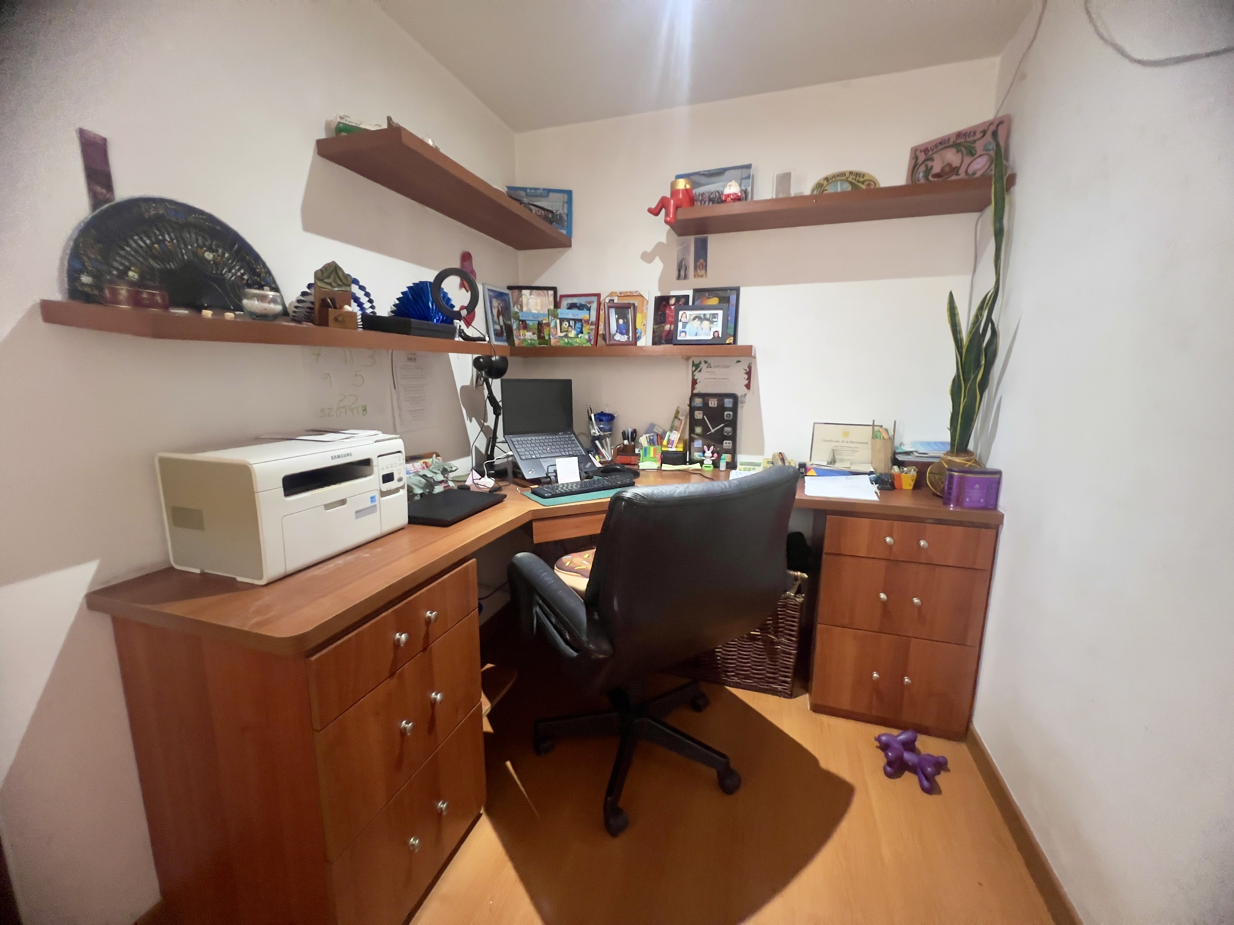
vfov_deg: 89.9
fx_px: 463
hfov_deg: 106.2
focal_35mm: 13
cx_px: 617
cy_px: 462
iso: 800
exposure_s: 1/60
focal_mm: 1.57
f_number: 1.8
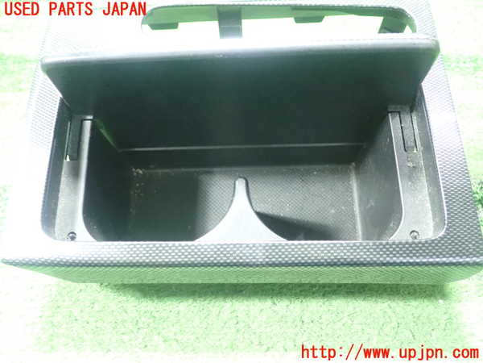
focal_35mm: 30
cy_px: 182
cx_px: 242
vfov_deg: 46.8
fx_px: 419
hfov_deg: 60.0
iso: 1600
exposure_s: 1/30
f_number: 2.3
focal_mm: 5.5
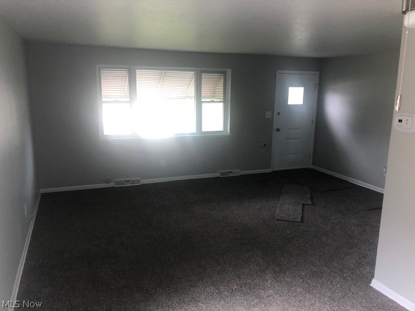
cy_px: 156
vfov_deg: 49.7
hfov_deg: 63.4
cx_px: 208
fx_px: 336
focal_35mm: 28
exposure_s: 1/15
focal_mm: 3.99
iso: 50
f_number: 1.8
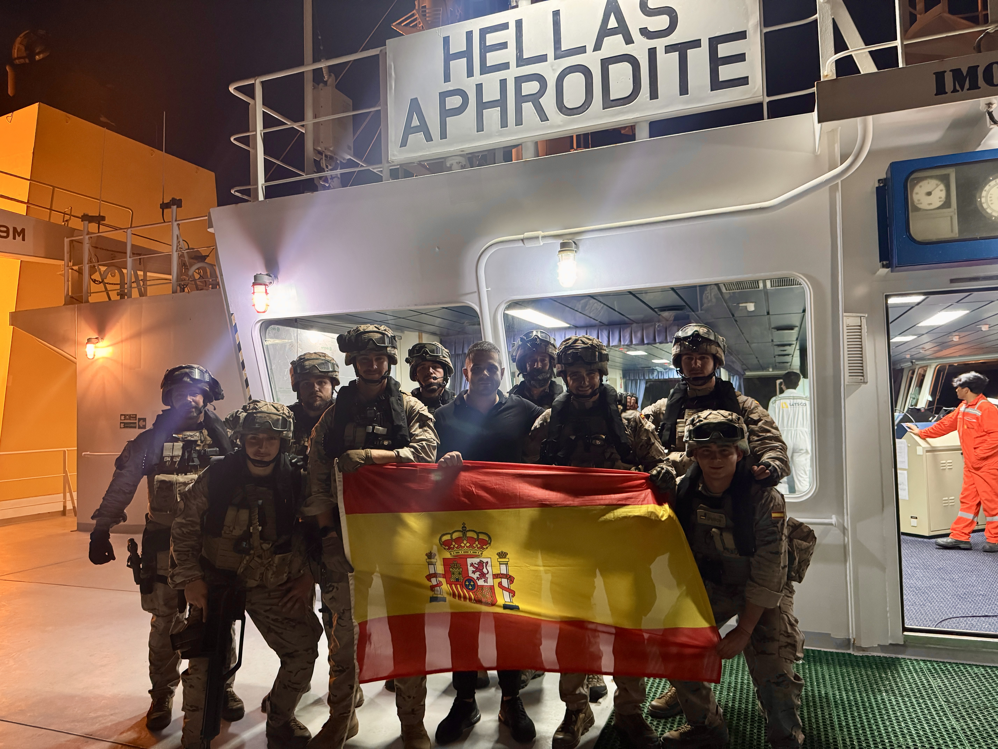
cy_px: 374
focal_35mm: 24
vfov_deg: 56.8
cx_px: 499
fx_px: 692
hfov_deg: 71.6
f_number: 1.78
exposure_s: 1/40
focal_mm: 6.76
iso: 800
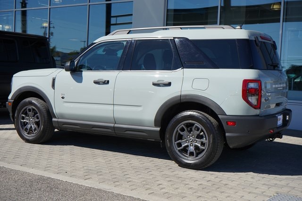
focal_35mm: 48
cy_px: 100
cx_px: 151
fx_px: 403
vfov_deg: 28.1
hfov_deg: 41.1
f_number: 8
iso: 1000
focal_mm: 48
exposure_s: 1/2500
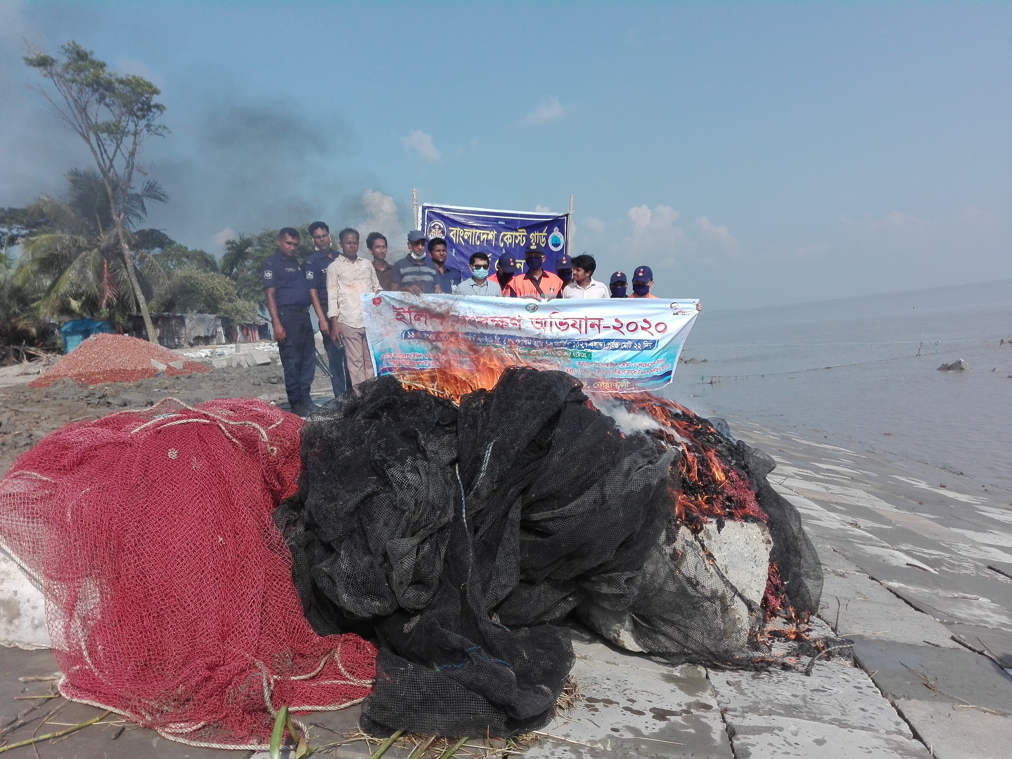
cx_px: 506
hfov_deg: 65.3
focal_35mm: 27
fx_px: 789
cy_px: 380
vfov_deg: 51.4
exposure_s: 1/1664
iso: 100
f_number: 2
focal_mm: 3.79
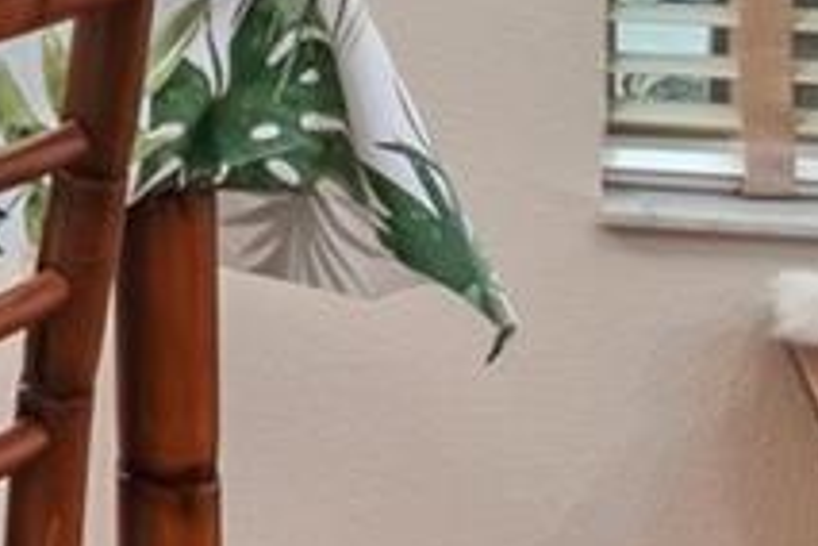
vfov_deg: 8.3
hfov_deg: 12.8
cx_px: -634
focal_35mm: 147
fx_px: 3335
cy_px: -892
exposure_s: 1/8
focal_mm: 13
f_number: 9
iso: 250
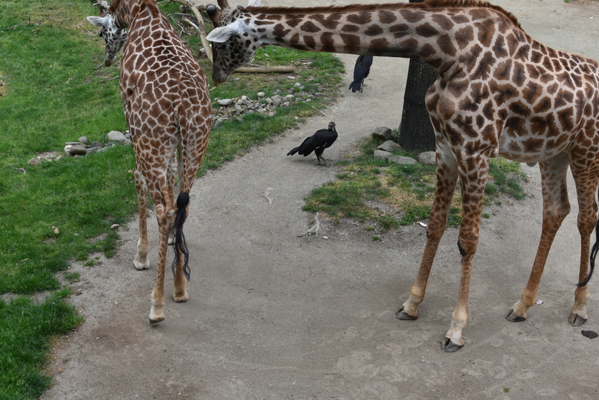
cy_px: 119
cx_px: 308
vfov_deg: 22.1
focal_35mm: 61
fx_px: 1015
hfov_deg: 32.9
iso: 100
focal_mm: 40
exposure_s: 1/125
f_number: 5.6
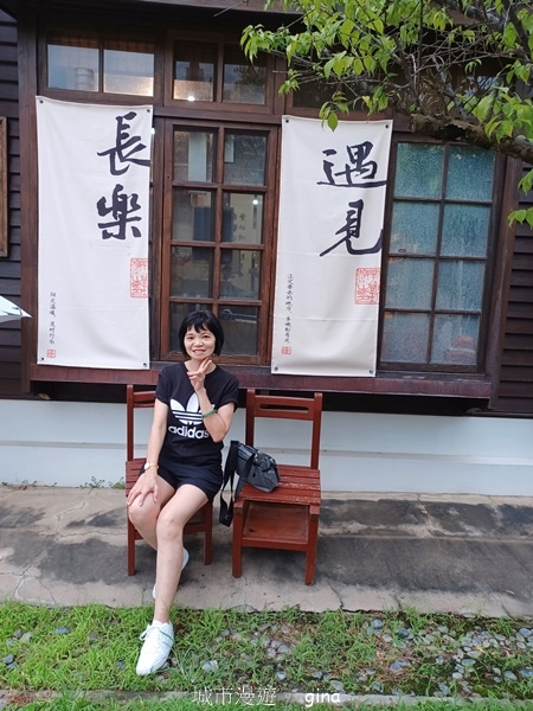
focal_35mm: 25
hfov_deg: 54.9
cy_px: 356
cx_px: 266
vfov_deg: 69.4
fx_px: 513
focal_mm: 4.6
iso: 125
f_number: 1.8
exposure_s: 1/60
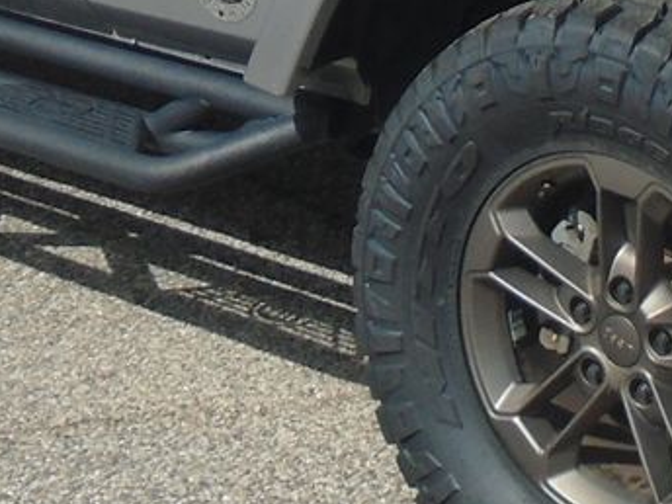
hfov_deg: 16.2
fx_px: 2349
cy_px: -400
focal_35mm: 121
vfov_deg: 11.4
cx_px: 463
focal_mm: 4.6
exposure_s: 1/250
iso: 100
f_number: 8
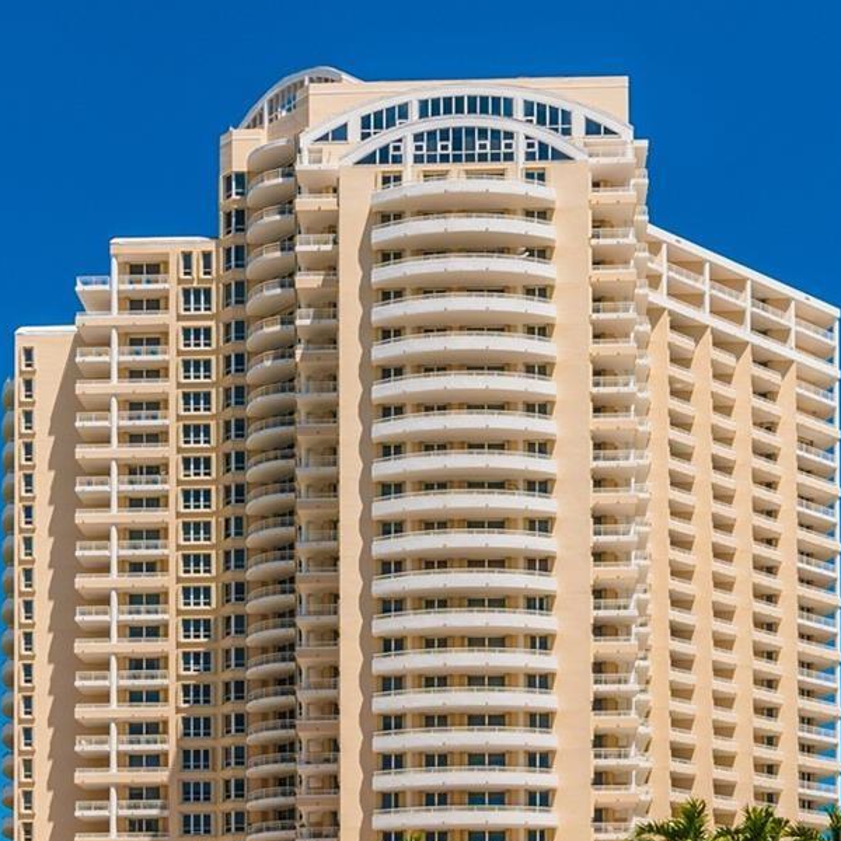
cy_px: 401
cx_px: 444
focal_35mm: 68
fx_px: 1869
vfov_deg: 25.4
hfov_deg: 25.4
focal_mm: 20
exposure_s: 1/200
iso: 100
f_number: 8
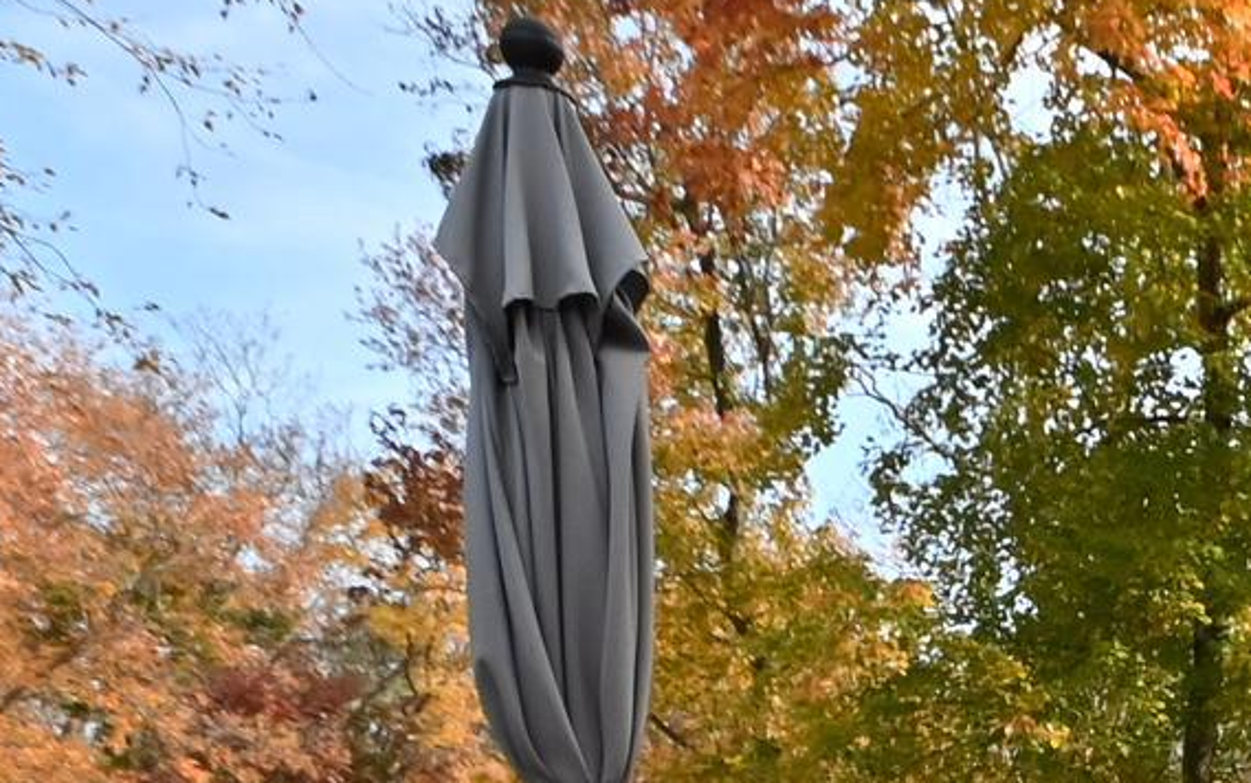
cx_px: 1565
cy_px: 1017
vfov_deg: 21.3
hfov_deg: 30.3
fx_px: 1876
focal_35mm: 55
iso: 640
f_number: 7.1
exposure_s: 1/1600
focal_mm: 10
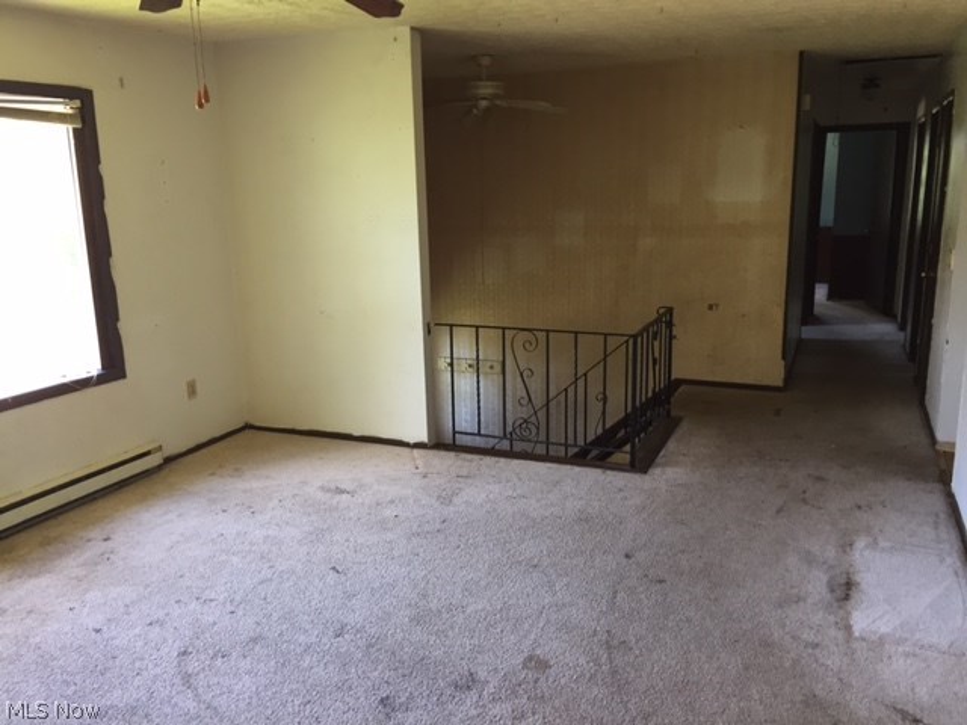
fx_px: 810
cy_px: 362
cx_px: 484
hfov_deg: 61.7
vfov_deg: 48.2
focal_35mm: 29
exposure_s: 1/30
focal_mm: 4.15
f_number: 2.2
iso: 64
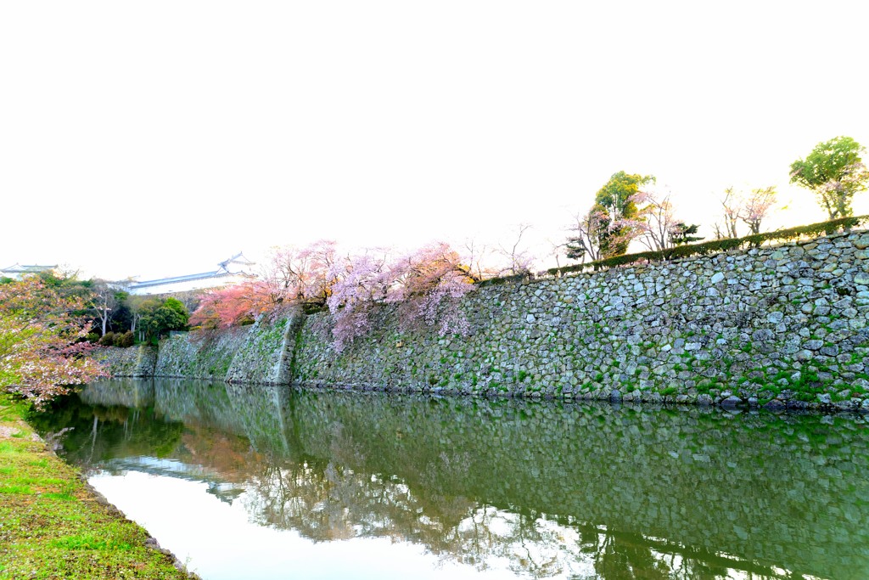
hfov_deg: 84.0
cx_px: 434
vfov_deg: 61.9
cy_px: 290
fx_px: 483
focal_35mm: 20
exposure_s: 1/60
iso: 200
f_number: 5.6
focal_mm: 20
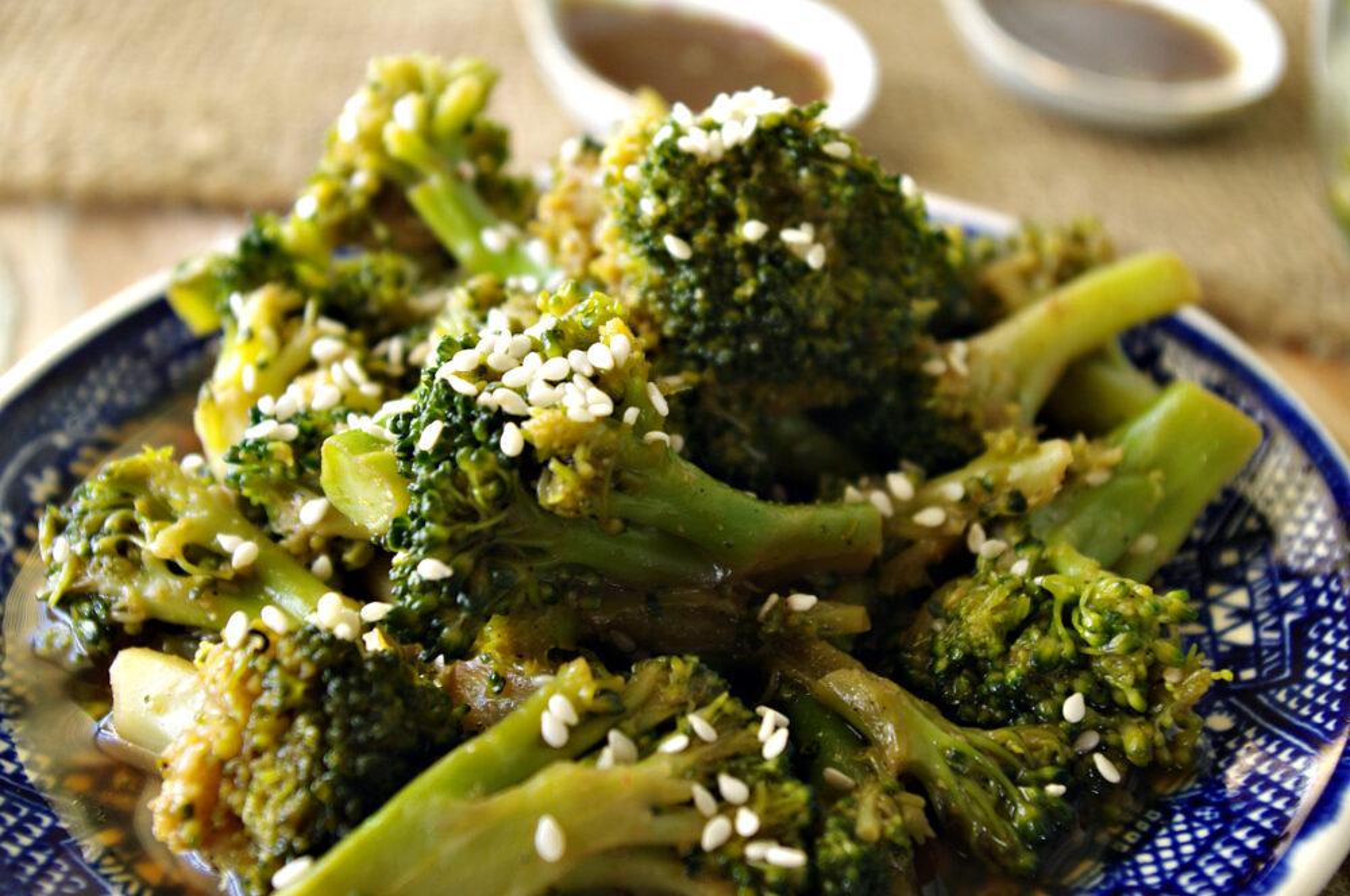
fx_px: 1835
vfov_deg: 27.5
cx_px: 675
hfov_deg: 40.4
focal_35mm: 49
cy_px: 448
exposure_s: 1/20
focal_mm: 32.5
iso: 200
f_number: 4.5
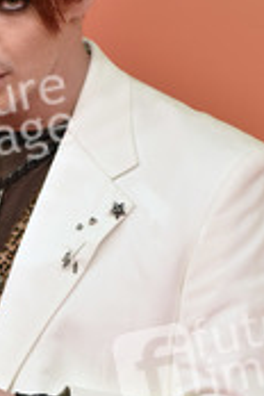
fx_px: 3916
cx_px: 23
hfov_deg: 3.9
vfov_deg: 5.8
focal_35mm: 356
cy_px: 244
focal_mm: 155
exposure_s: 1/200
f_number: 5.6
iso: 2000
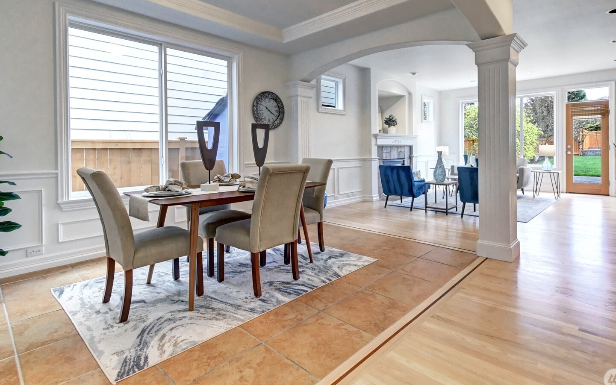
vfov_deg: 64.4
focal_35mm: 18
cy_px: 154
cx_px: 345
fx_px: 302
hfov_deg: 90.7
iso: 3200
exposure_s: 1/10
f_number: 11
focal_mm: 10
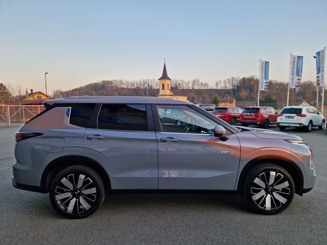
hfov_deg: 73.9
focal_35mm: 23
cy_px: 122
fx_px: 217
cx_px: 164
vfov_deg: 58.9
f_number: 1.8
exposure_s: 1/180
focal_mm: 5.4
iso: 64
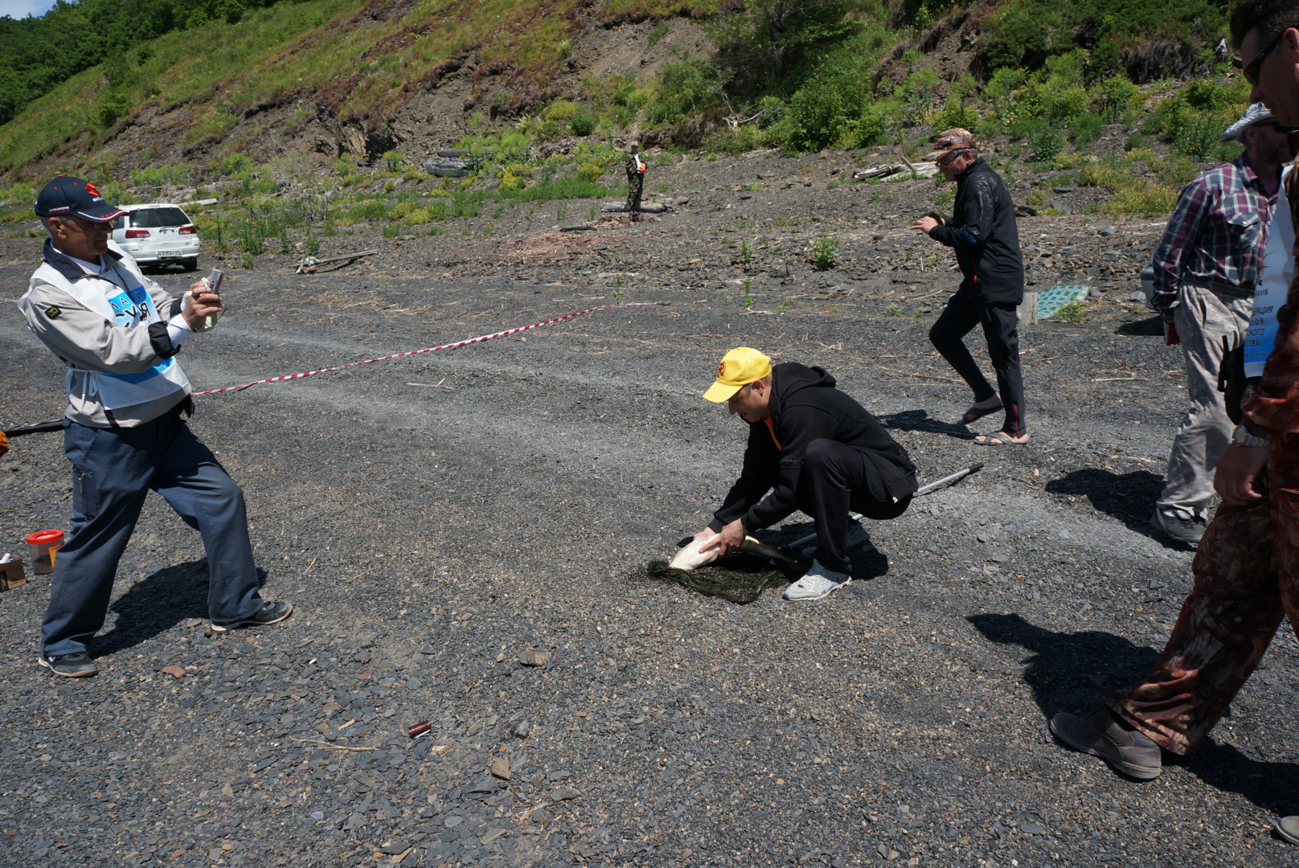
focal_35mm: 27
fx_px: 975
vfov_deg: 48.0
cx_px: 650
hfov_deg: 67.3
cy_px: 434
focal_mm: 18
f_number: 8
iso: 100
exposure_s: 1/320
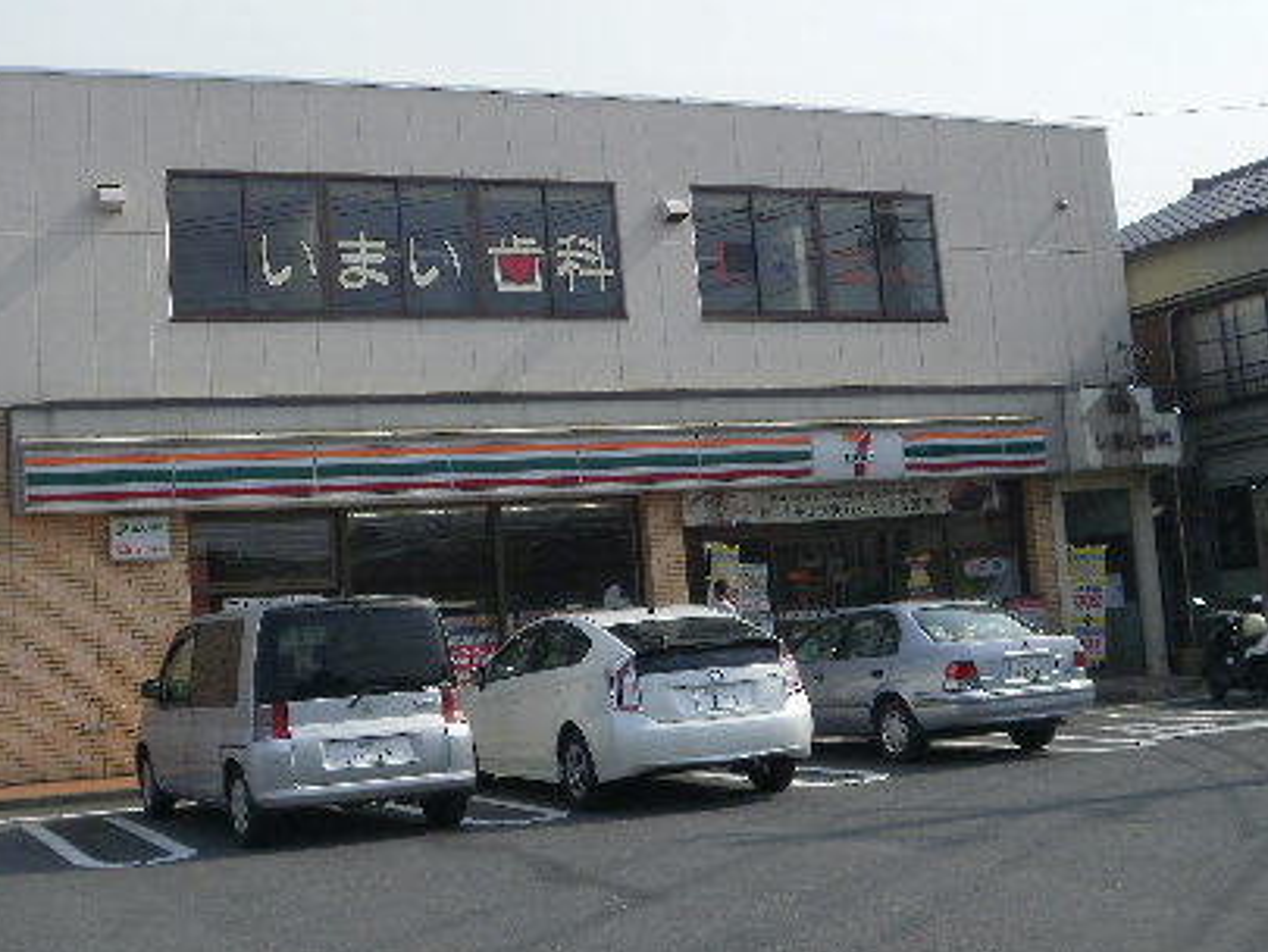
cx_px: 526
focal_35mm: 49
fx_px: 1795
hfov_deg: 38.8
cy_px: 442
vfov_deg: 29.7
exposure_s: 1/250
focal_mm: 5.45
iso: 100
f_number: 8.5
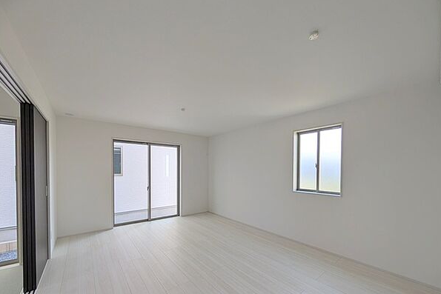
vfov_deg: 84.8
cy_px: 171
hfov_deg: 108.3
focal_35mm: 13
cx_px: 216
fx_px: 159
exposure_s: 1/552
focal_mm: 2.02
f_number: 1.7
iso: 54
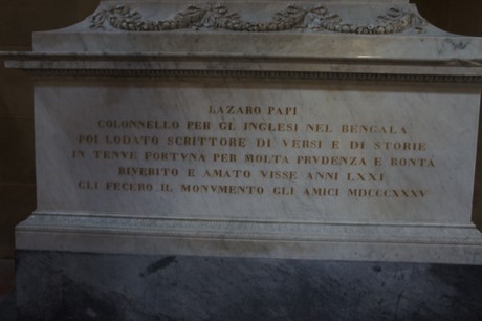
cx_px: 241
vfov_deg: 41.7
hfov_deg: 59.5
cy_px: 160
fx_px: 421
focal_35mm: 32
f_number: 4
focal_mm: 21
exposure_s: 1/40
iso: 1600
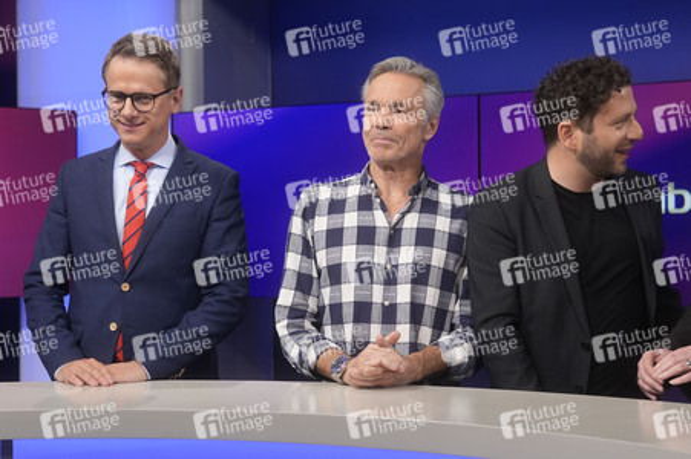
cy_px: 230
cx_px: 346
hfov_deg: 43.6
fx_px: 863
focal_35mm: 45
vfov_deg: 29.8
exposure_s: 1/200
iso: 640
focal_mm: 30
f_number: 2.2
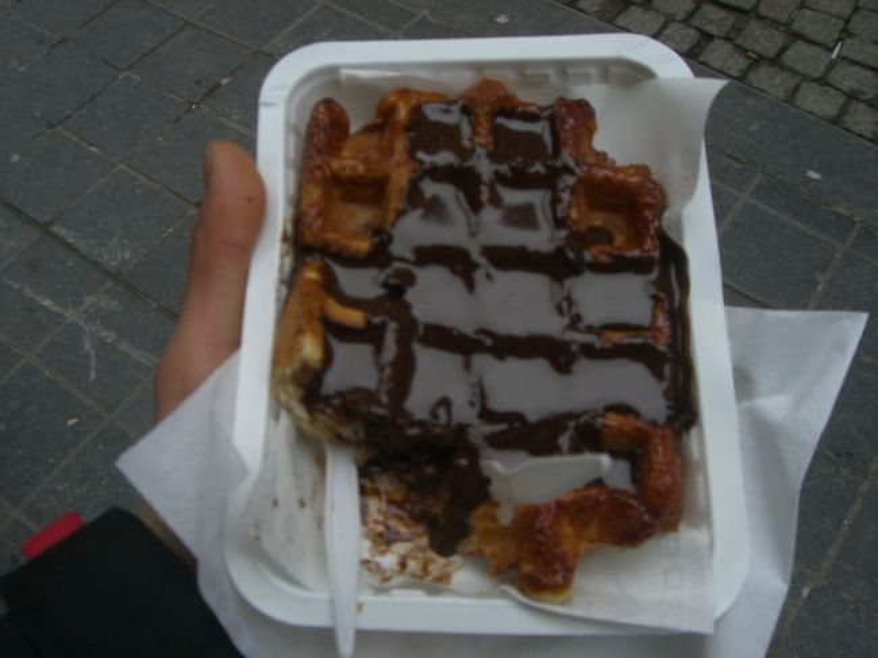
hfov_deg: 49.0
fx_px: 963
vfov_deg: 37.7
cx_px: 439
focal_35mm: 38
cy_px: 329
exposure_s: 1/80
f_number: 2.7
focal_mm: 6.2
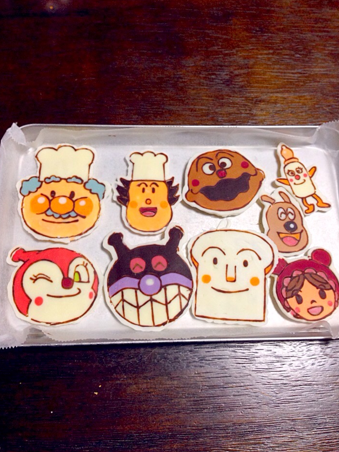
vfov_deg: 54.0
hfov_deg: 41.8
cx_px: 170
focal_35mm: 34
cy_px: 220
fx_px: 444
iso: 100
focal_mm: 4.12
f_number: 2.4
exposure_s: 1/20
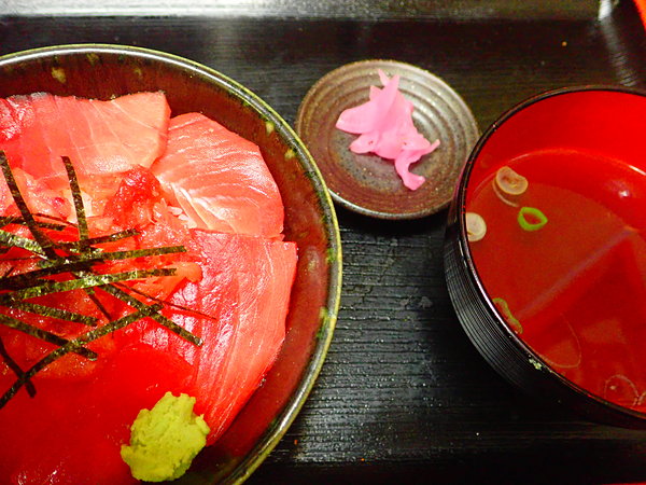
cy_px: 242
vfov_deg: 46.8
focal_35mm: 30
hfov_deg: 60.0
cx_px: 323
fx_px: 560
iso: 800
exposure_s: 1/30
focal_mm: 5.5
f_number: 2.3
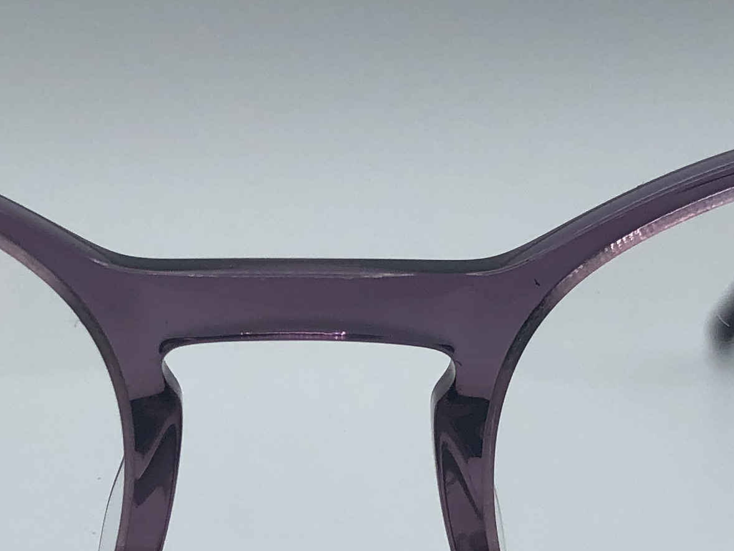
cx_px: 279
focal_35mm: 96
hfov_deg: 20.4
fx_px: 2036
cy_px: 514
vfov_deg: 15.2
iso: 32
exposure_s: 1/1021
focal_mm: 4
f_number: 1.8
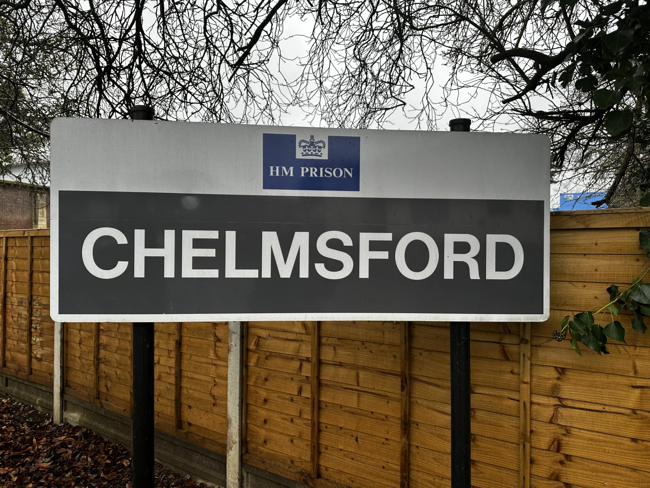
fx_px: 451
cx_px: 325
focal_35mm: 24
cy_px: 244
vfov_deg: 56.8
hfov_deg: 71.6
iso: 64
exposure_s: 1/144
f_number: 1.78
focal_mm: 6.86
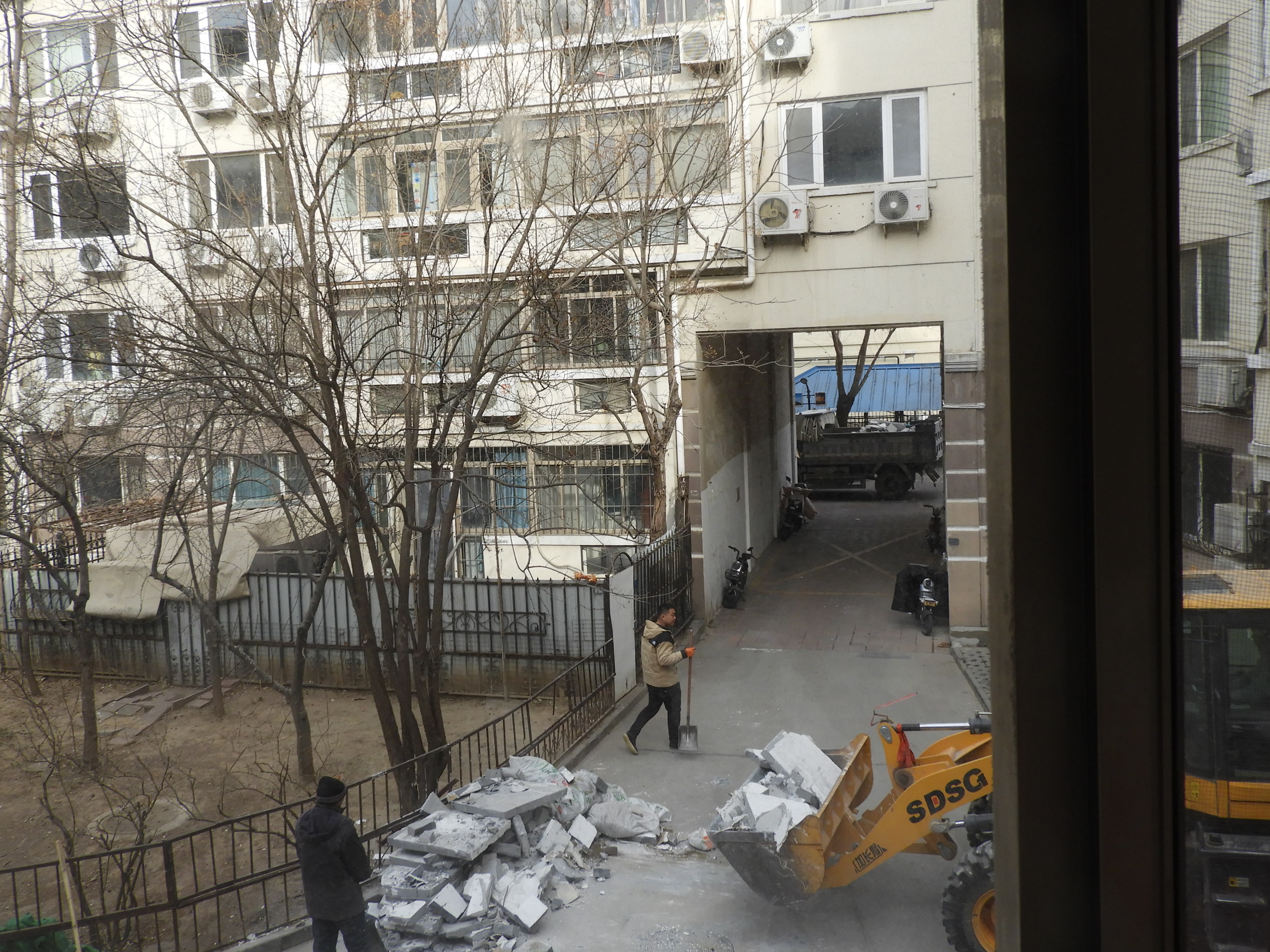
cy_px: 429
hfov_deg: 58.3
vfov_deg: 45.4
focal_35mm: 31
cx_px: 618
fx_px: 1137
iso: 100
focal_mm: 4.3
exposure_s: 1/400
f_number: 3.3
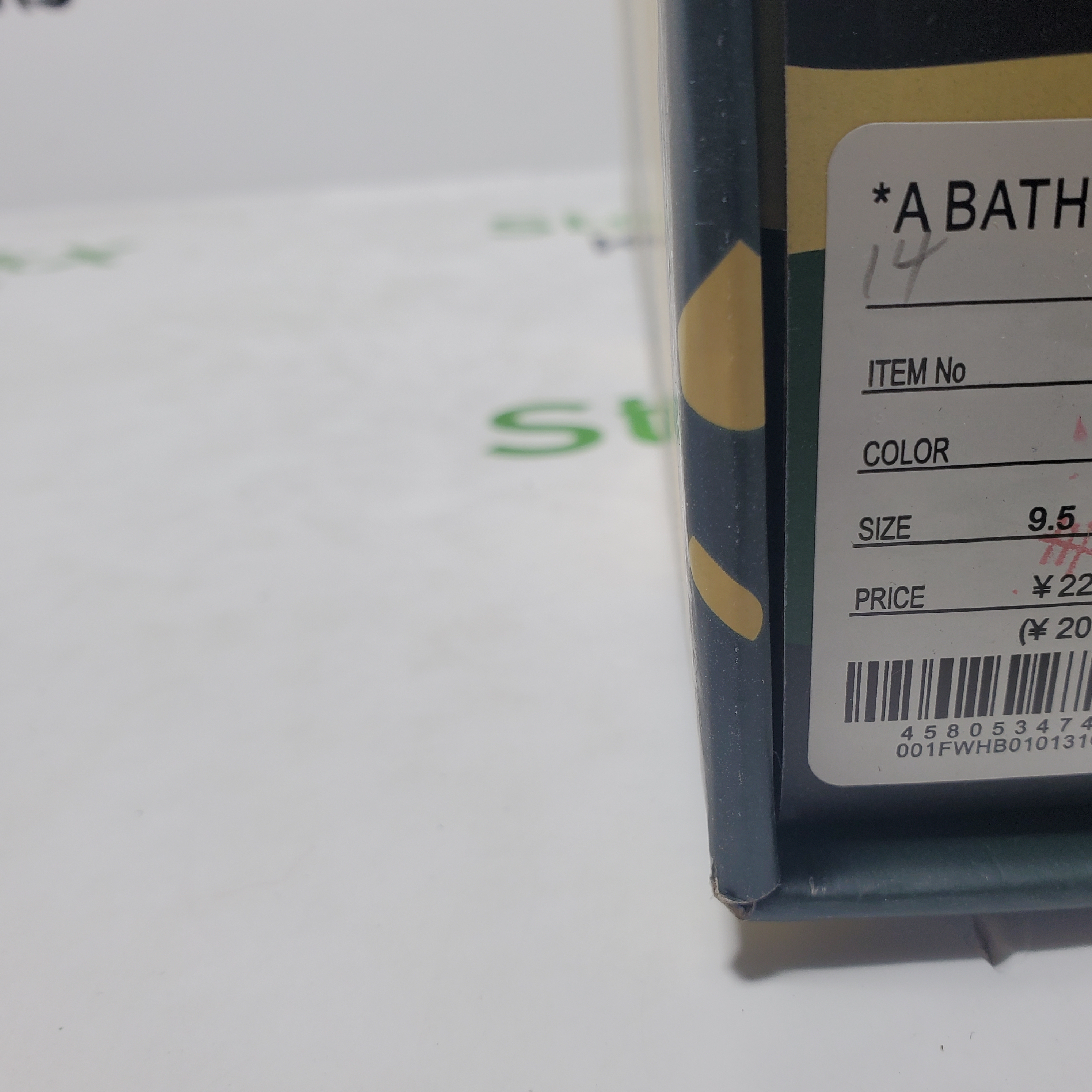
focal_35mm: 31
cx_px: 659
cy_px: 549
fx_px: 1106
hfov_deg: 52.2
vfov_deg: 52.5
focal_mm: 4.3
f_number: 2.4
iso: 50
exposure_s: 1/300
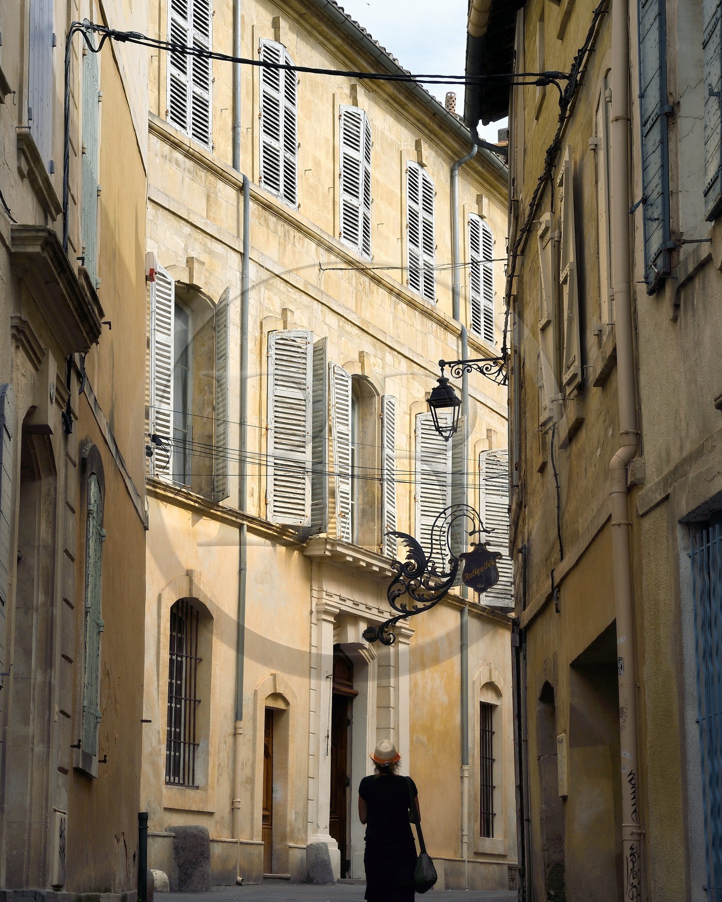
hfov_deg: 18.5
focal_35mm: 83
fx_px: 2217
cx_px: 348
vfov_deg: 23.0
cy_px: 459
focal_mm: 70
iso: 200
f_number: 20
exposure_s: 1/100
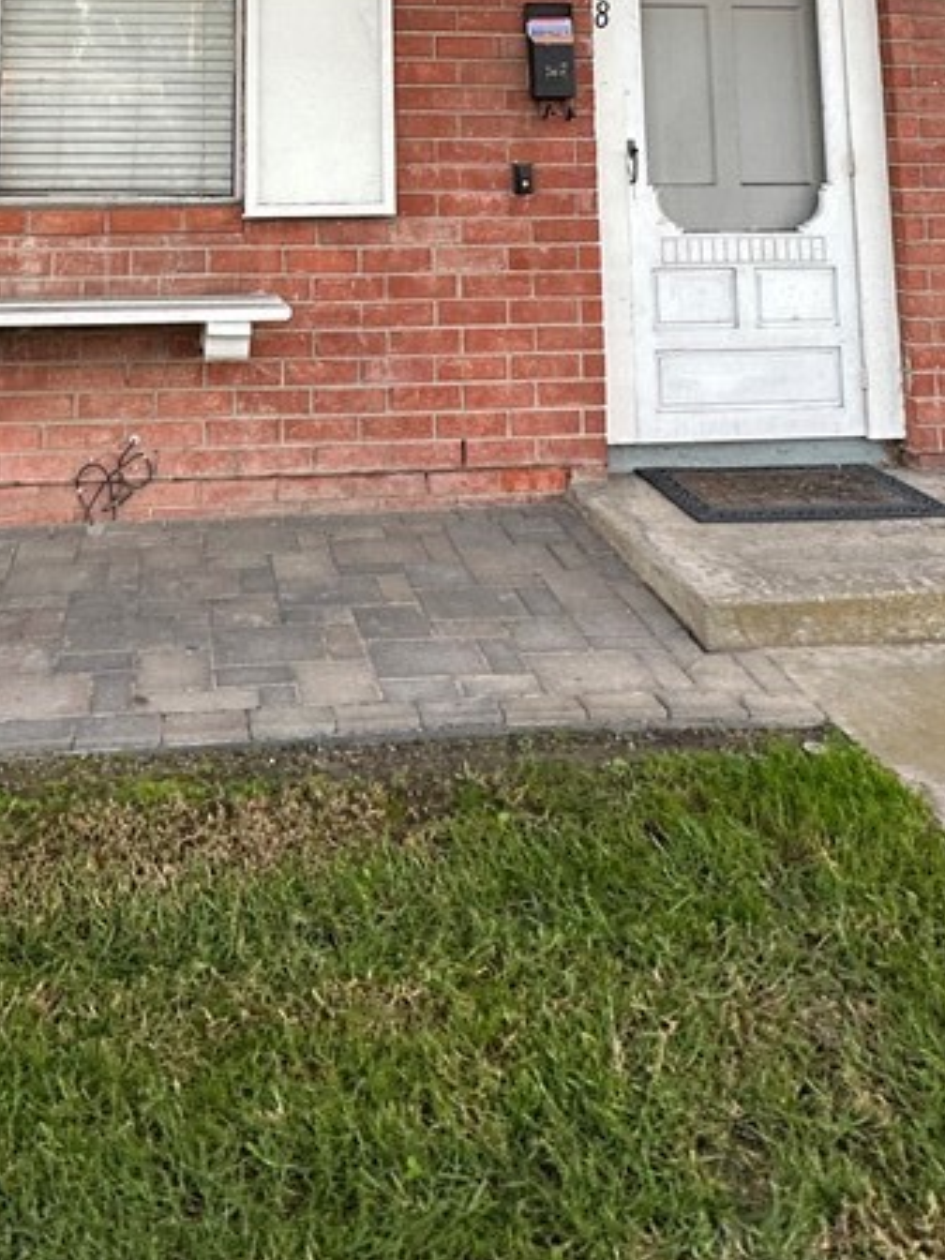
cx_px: 292
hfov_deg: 43.4
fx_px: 1165
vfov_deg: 46.3
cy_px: -37
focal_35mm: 32
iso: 64
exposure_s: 1/99
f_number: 2.2
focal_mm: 2.22
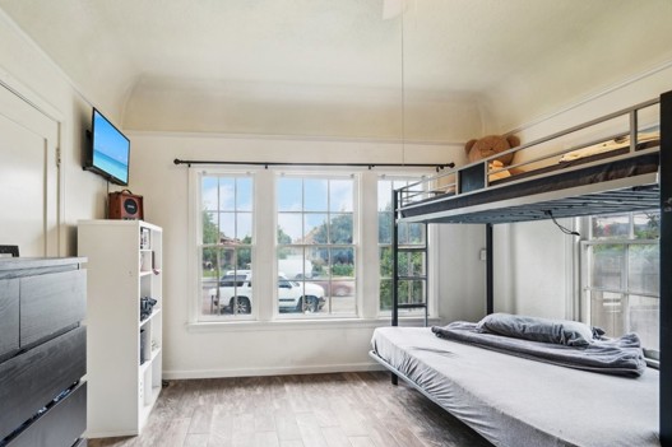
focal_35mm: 17
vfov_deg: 70.1
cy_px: 251
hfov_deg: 92.6
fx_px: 317
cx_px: 286
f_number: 7.1
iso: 400
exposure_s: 1/13
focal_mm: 14
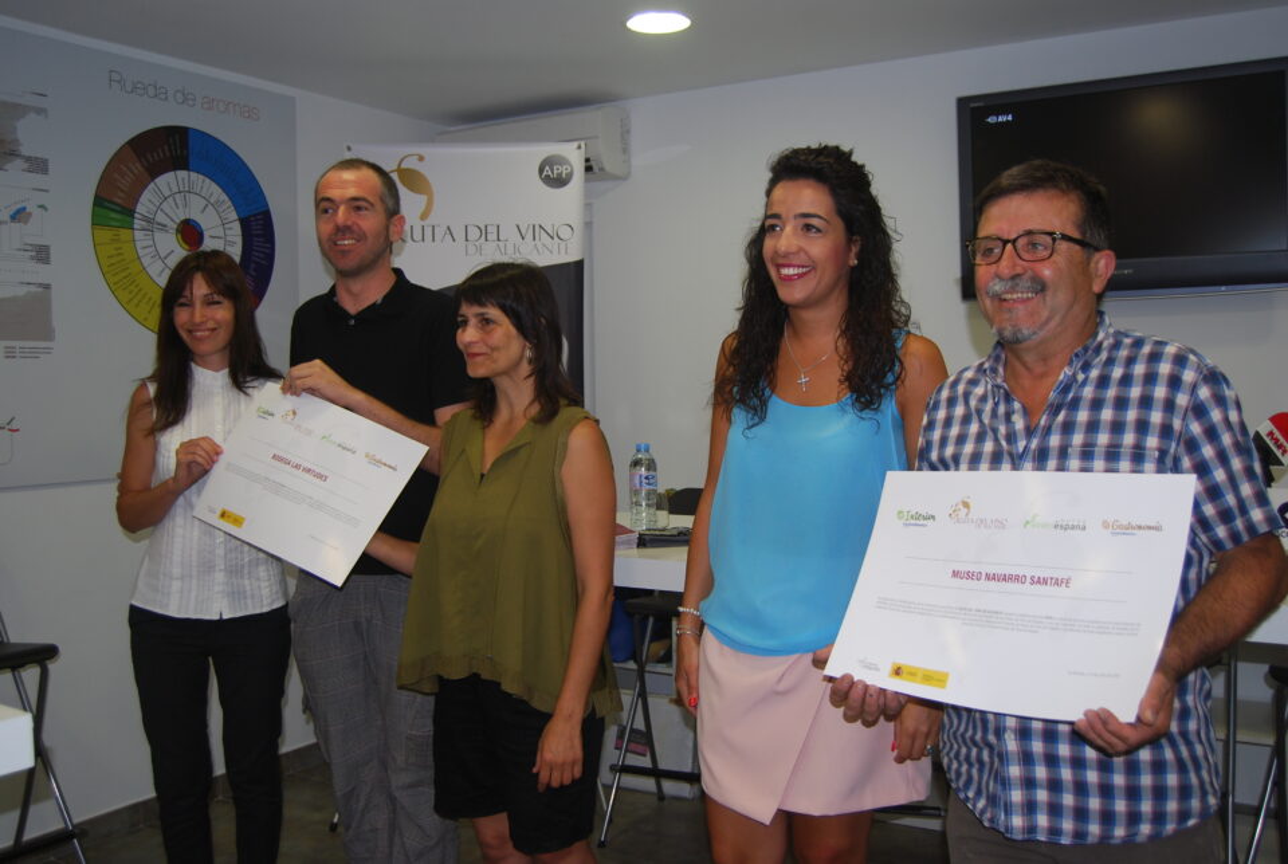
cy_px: 432
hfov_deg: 57.1
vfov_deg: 40.1
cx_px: 644
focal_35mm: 33
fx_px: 1183
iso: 200
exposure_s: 1/60
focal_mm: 22
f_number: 3.8
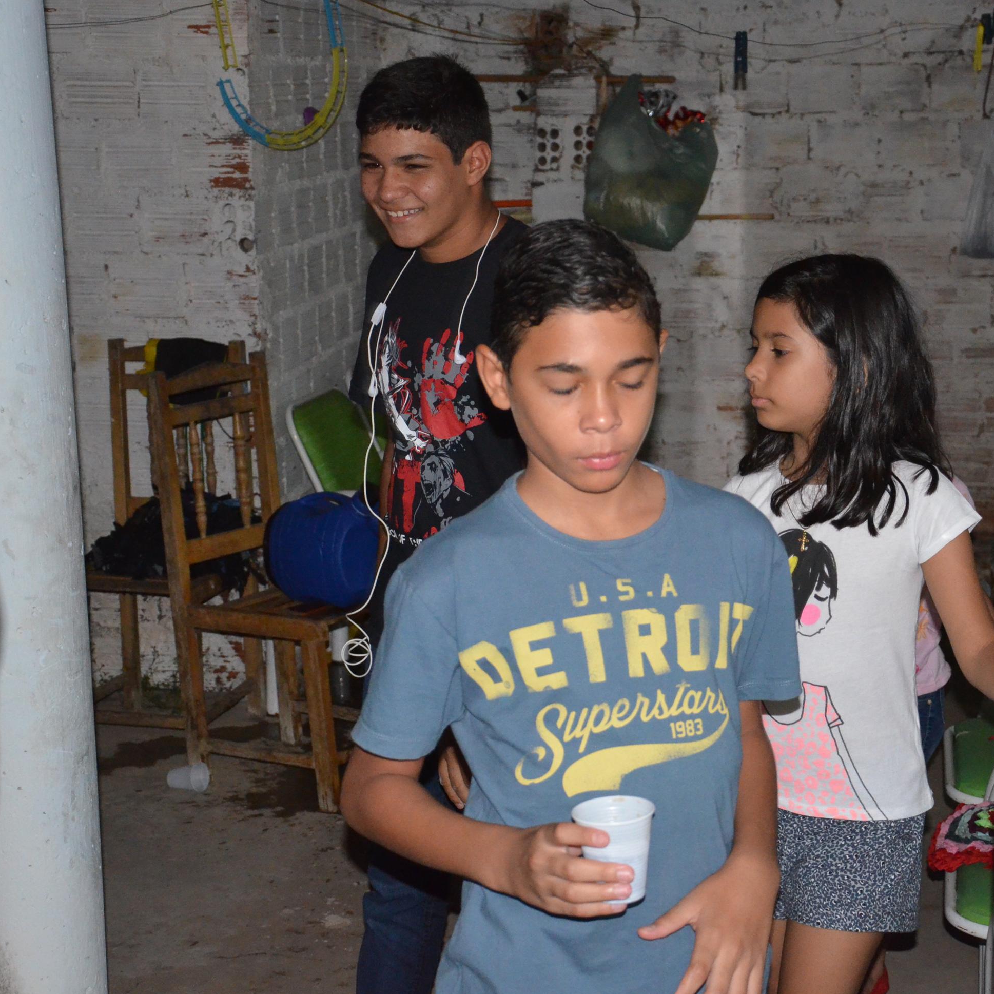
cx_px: 584
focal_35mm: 66
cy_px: 501
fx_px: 2144
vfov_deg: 26.1
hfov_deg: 26.1
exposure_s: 1/60
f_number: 4.2
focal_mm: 34
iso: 3200
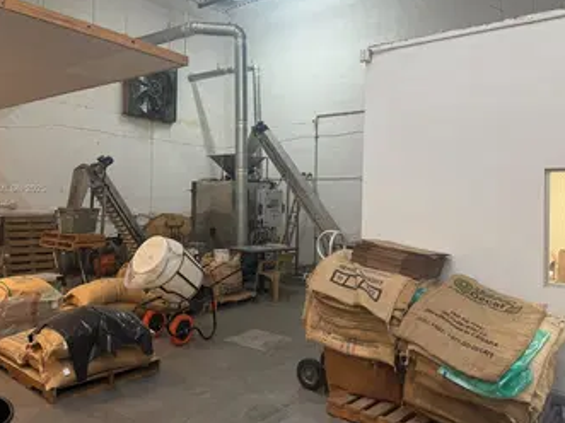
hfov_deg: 61.5
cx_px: 251
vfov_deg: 48.1
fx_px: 473
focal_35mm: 29
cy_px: 189
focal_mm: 6.76
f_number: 1.78
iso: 125
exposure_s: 1/60
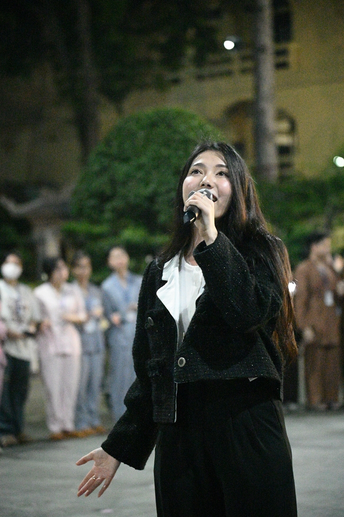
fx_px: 1722
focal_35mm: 120
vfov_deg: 17.1
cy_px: 258
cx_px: 172
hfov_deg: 11.4
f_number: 4
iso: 51200
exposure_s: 1/320
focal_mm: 120
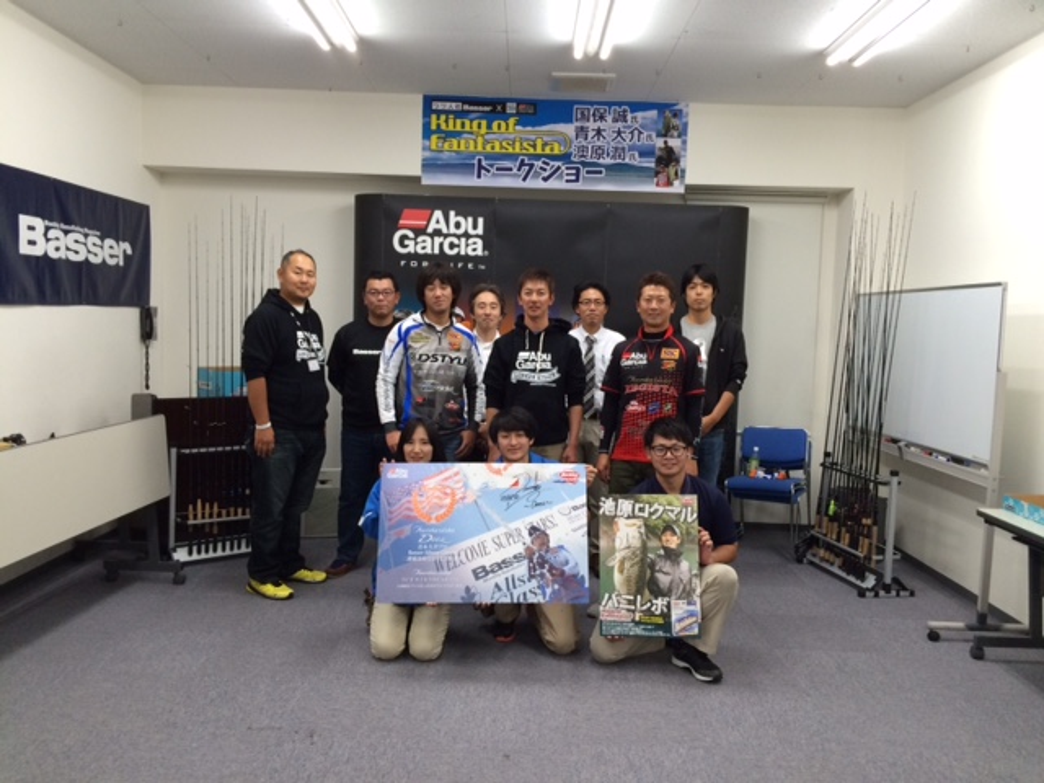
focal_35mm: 29
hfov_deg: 61.7
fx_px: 875
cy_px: 392
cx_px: 522
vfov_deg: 48.2
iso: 50
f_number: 2.2
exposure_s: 1/30
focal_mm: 4.15
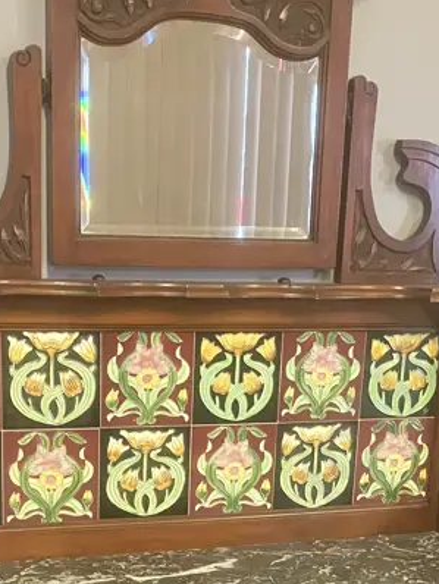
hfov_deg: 20.5
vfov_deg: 25.4
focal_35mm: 72
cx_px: 231
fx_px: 1216
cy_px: 607
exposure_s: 1/42
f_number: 1.8
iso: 320
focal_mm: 3.99
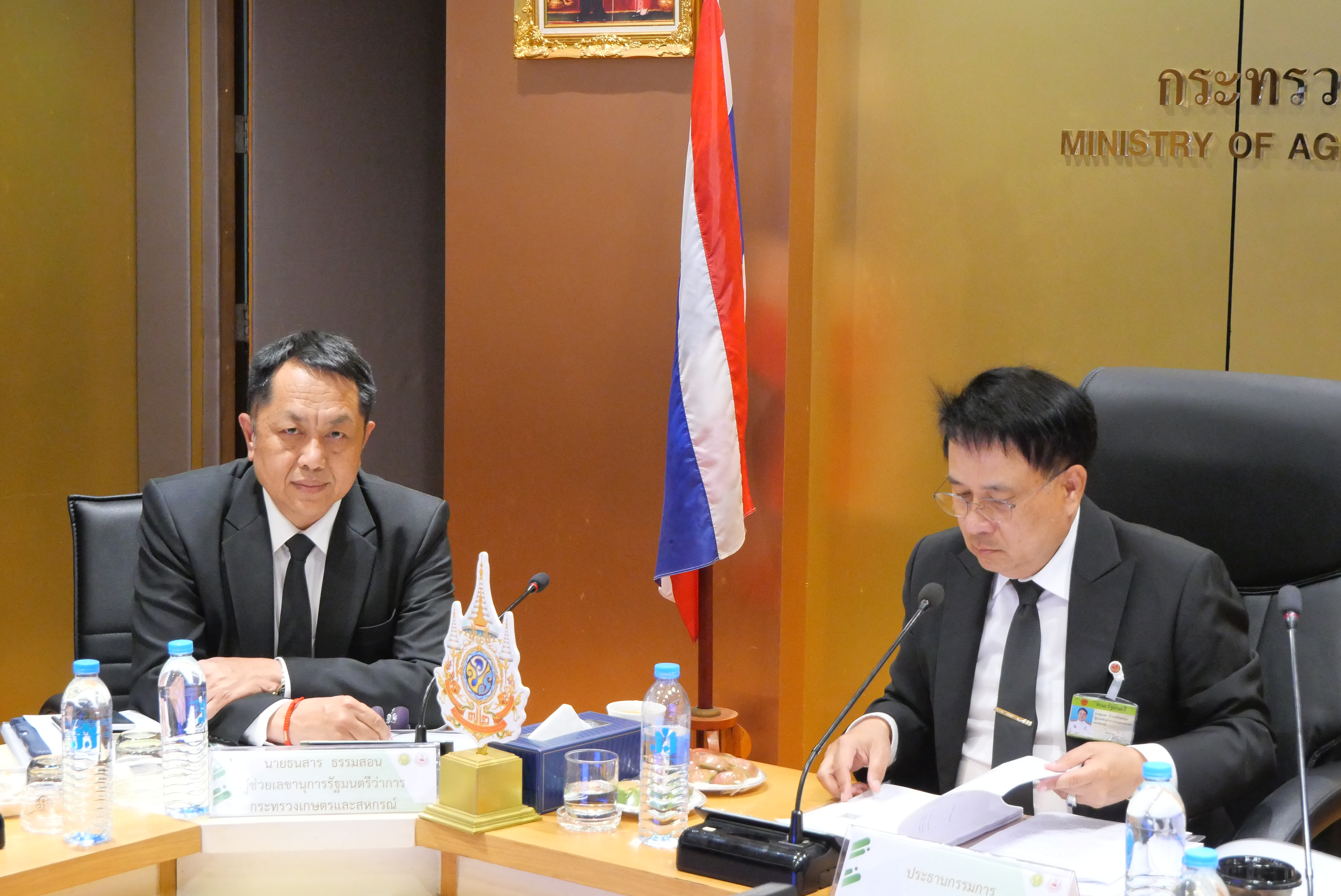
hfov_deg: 29.6
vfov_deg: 20.0
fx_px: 2534
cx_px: 670
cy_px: 448
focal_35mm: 68
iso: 3200
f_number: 5.1
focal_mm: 33
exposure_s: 1/50
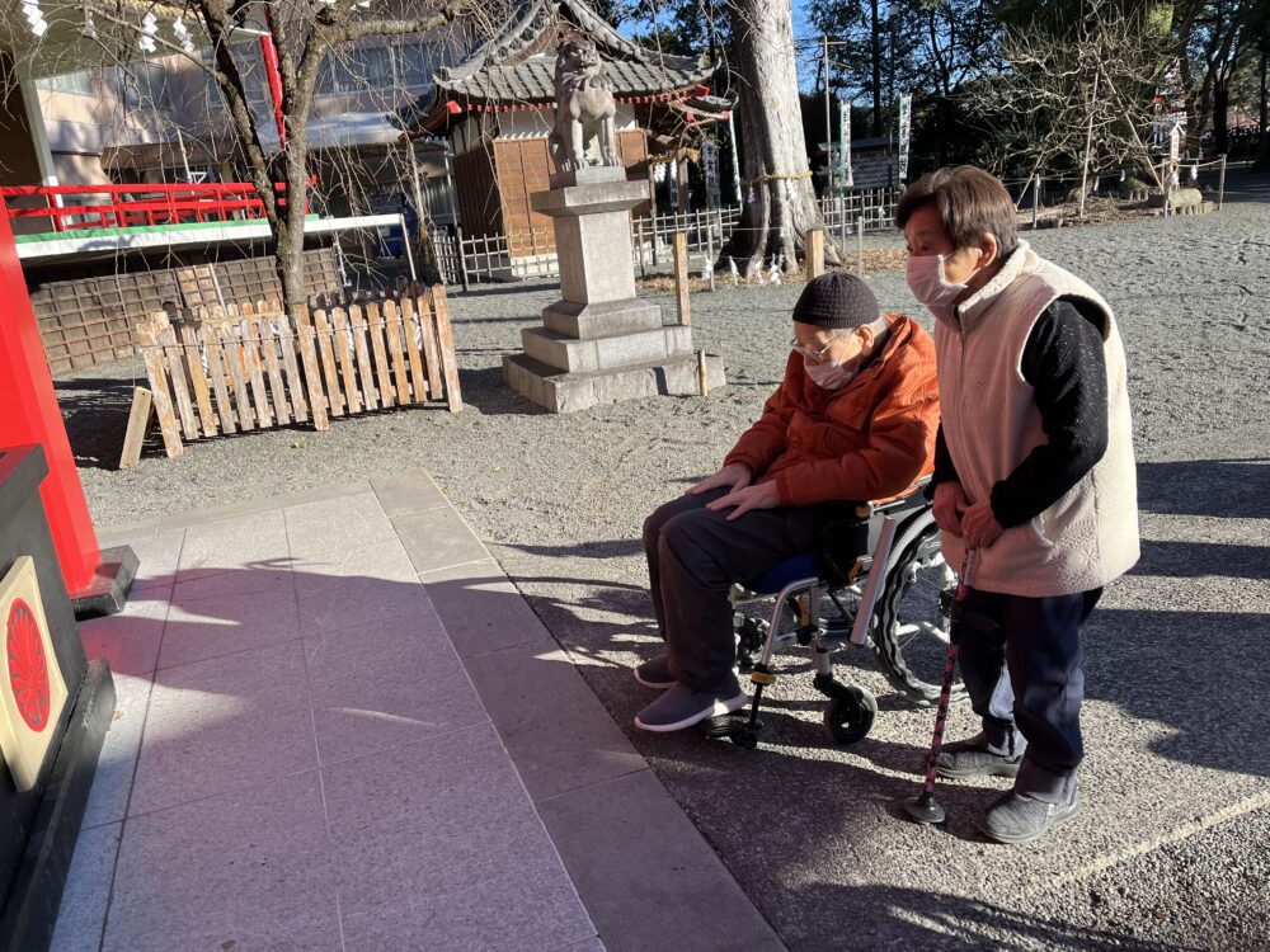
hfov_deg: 67.3
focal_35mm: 26
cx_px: 635
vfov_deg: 53.1
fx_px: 954
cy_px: 476
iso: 50
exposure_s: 1/1279
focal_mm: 5.1
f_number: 1.6
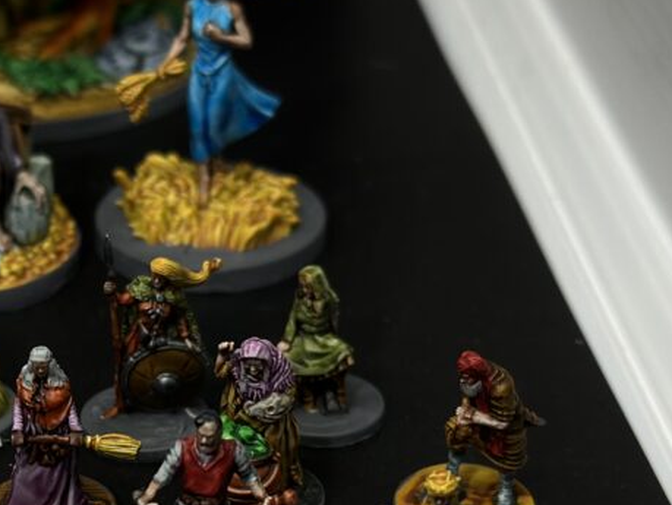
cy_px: 404
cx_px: 70
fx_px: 2079
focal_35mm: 107
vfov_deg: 13.8
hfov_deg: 18.1
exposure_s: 1/231
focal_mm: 6.86
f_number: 1.78
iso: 80
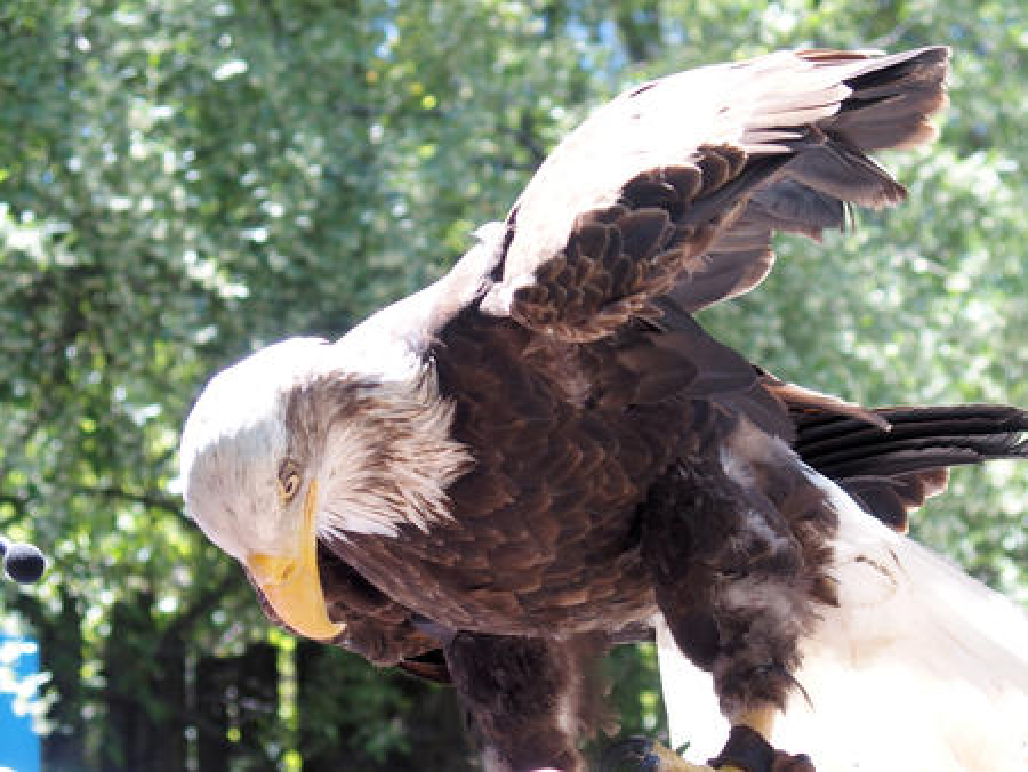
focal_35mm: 112
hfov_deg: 17.6
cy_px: 386
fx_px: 3328
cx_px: 514
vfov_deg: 13.2
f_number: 2.8
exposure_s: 1/200
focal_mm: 24
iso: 100
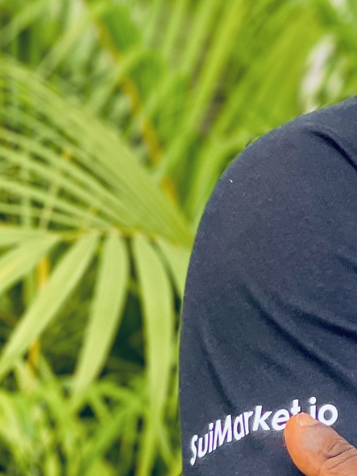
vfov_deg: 7.5
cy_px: 55
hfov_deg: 5.5
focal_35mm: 265
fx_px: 3646
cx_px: 590
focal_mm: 7.5
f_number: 2.2
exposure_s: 1/121
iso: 32
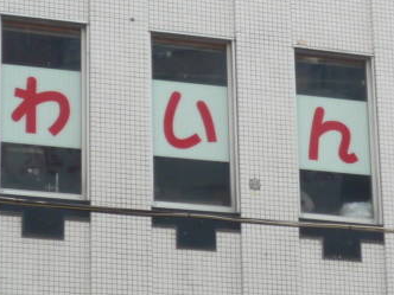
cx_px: 364
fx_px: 2197
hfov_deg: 10.2
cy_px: 88
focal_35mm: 193
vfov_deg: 7.7
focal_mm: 9.9
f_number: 4.5
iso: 100
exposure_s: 1/250
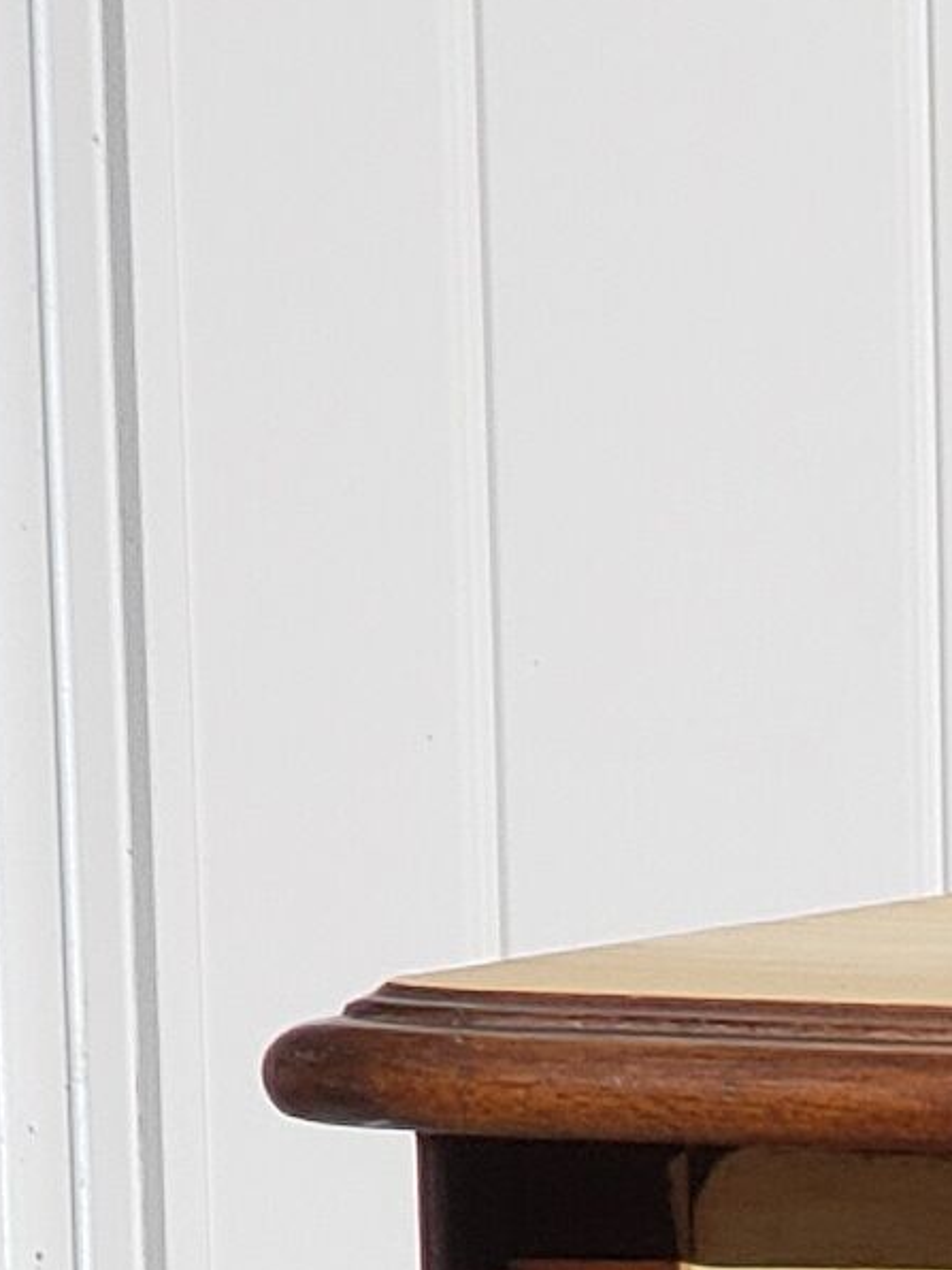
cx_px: 3124
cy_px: 3531
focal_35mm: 352
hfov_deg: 4.1
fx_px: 12907
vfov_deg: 5.4
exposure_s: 1/1105
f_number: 2.4
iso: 32
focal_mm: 6
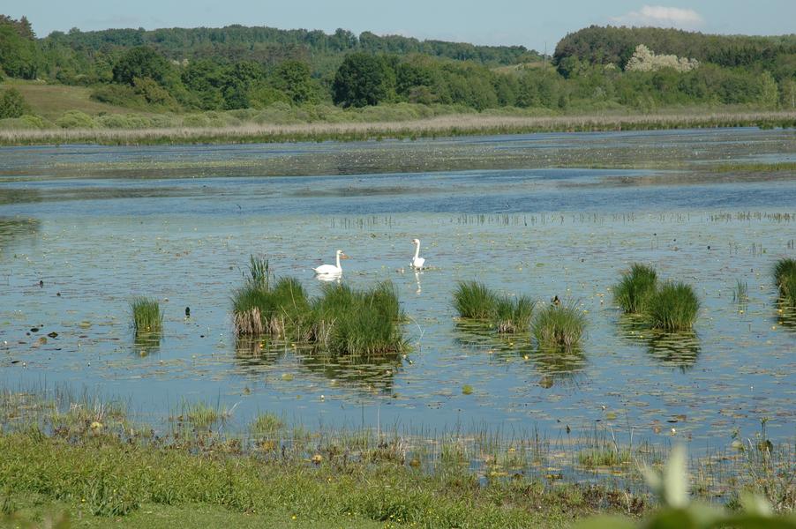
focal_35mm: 105
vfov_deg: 13.0
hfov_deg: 19.5
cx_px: 398
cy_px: 264
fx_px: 2320
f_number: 9
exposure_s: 1/320
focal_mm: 70
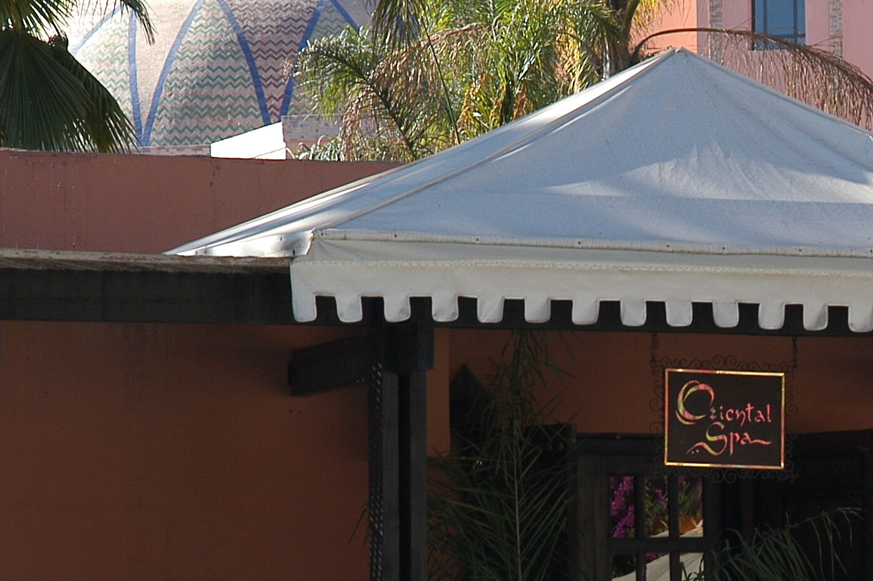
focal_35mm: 275
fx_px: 6665
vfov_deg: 5.0
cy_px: 515
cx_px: 776
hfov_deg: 7.5
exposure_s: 1/200
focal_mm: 85
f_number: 7.1
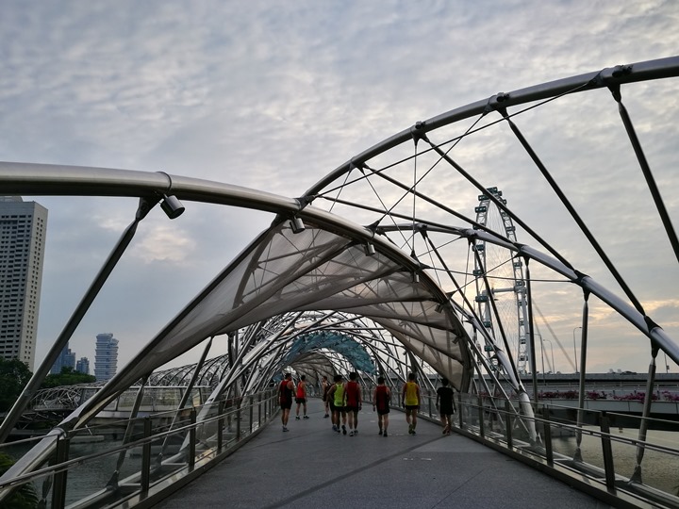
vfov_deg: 45.4
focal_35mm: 31
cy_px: 254
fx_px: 608
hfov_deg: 58.4
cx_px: 340
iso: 50
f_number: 2.2
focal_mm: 4.5
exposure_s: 1/383
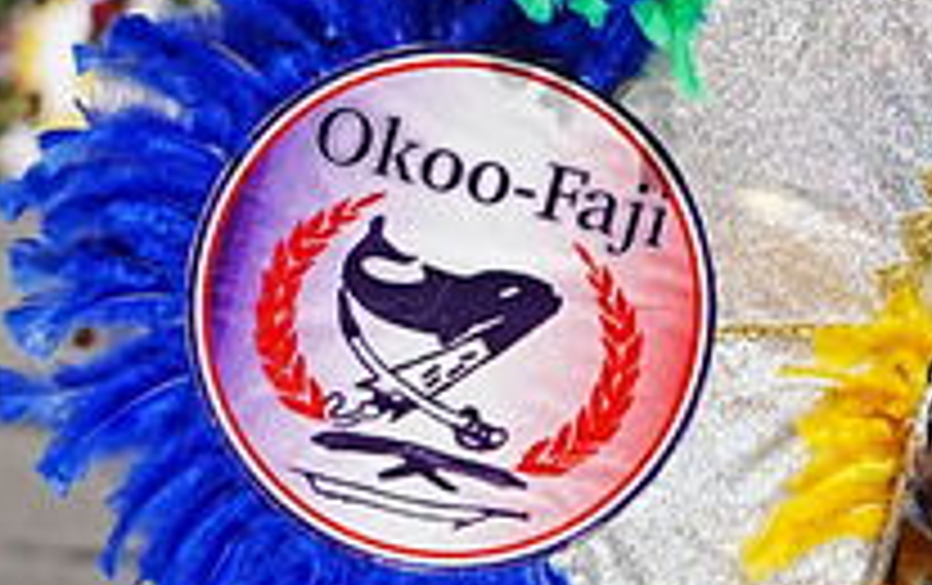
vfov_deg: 3.7
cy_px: 423
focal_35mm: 352
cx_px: 1679
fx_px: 8953
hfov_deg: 5.9
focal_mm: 70
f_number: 3.5
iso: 500
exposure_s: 1/10000
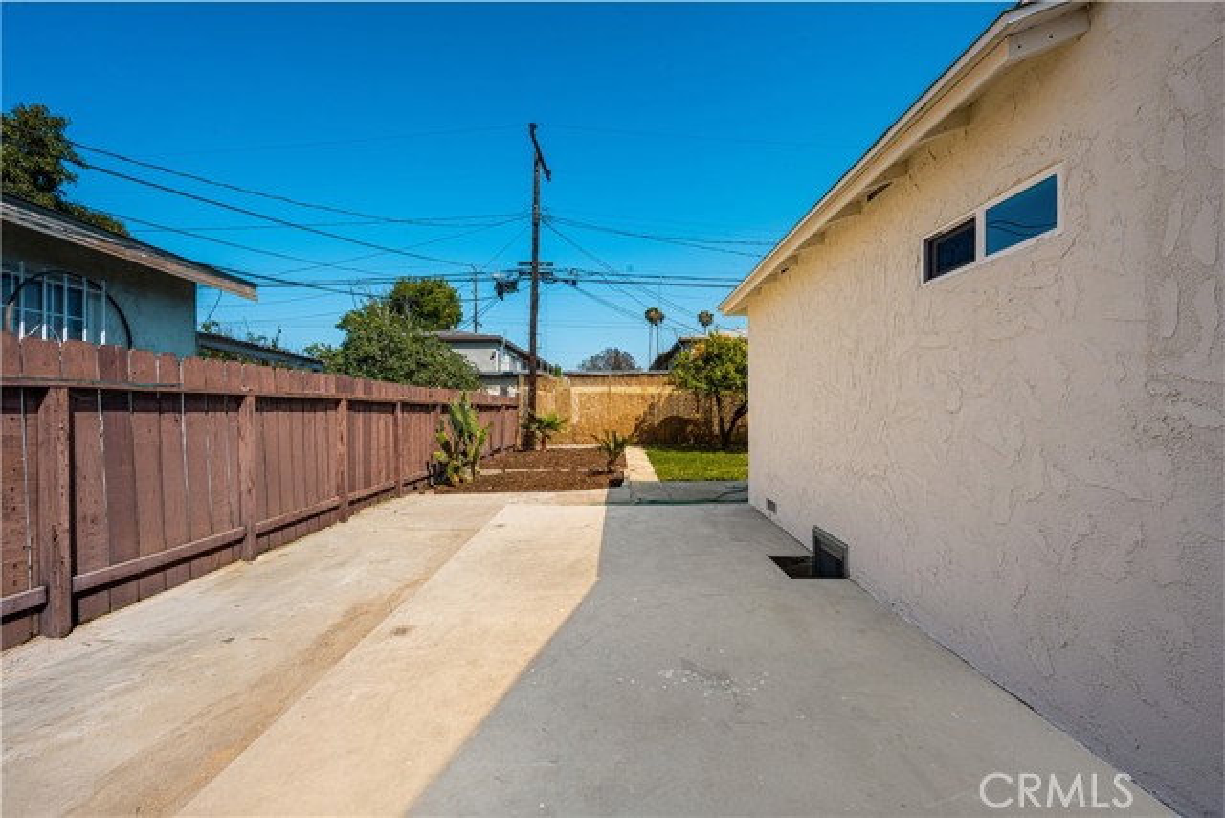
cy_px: 409
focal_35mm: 14
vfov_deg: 81.2
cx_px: 612
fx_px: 476
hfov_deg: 104.2
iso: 100
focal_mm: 14
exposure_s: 1/200
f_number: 14
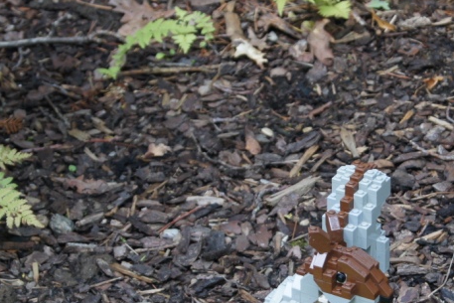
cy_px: 220
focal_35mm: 168
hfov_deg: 12.2
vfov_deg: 8.2
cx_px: 340
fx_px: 2119
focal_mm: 50
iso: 400
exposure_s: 1/80
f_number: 5.6
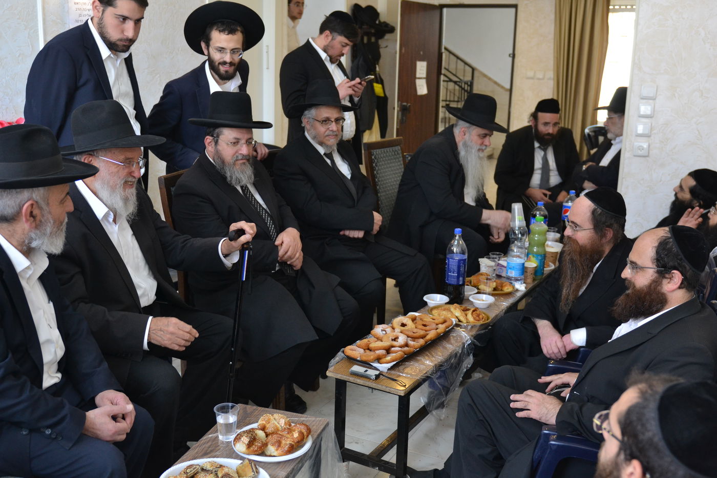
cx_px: 358
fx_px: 717
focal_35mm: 36
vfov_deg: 36.9
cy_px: 239
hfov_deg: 53.1
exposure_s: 1/160
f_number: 2.8
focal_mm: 24
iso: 800
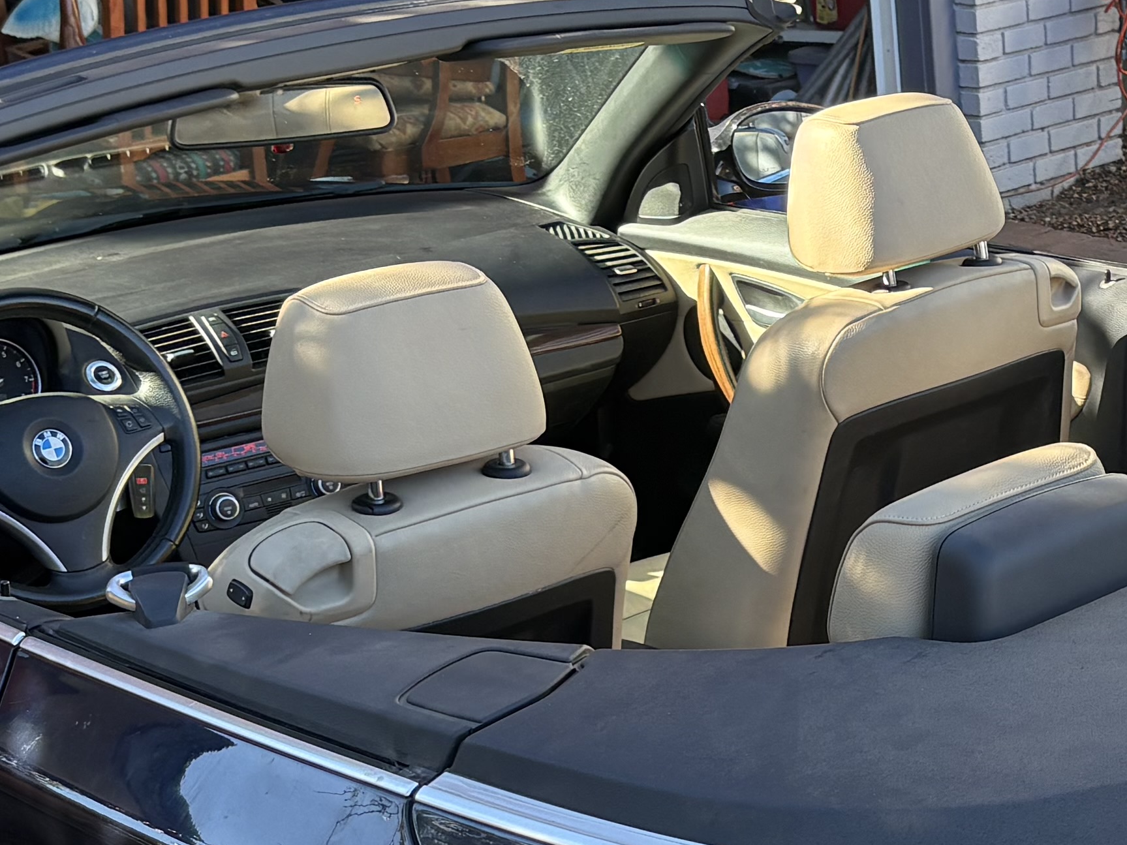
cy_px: 660
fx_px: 2800
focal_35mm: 86
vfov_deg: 17.0
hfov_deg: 22.5
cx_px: 851
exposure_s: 1/291
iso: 64
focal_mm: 5.96
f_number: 1.6
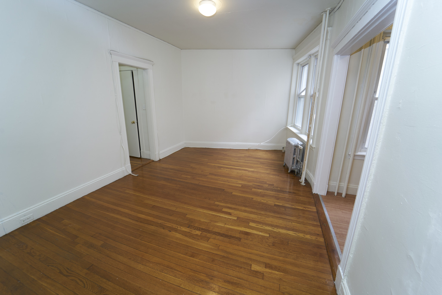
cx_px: 221
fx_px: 172
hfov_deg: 104.2
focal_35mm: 14
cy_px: 148
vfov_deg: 81.2
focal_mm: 14
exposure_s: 1/13
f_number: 7.1
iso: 250
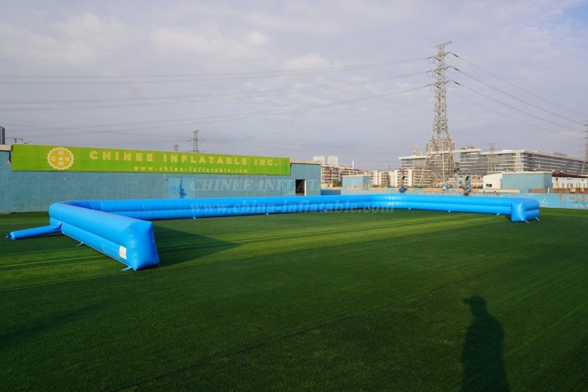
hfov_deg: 73.7
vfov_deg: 53.1
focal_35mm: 24
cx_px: 294
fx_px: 392
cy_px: 196
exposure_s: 1/125
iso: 100
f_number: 9
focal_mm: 16
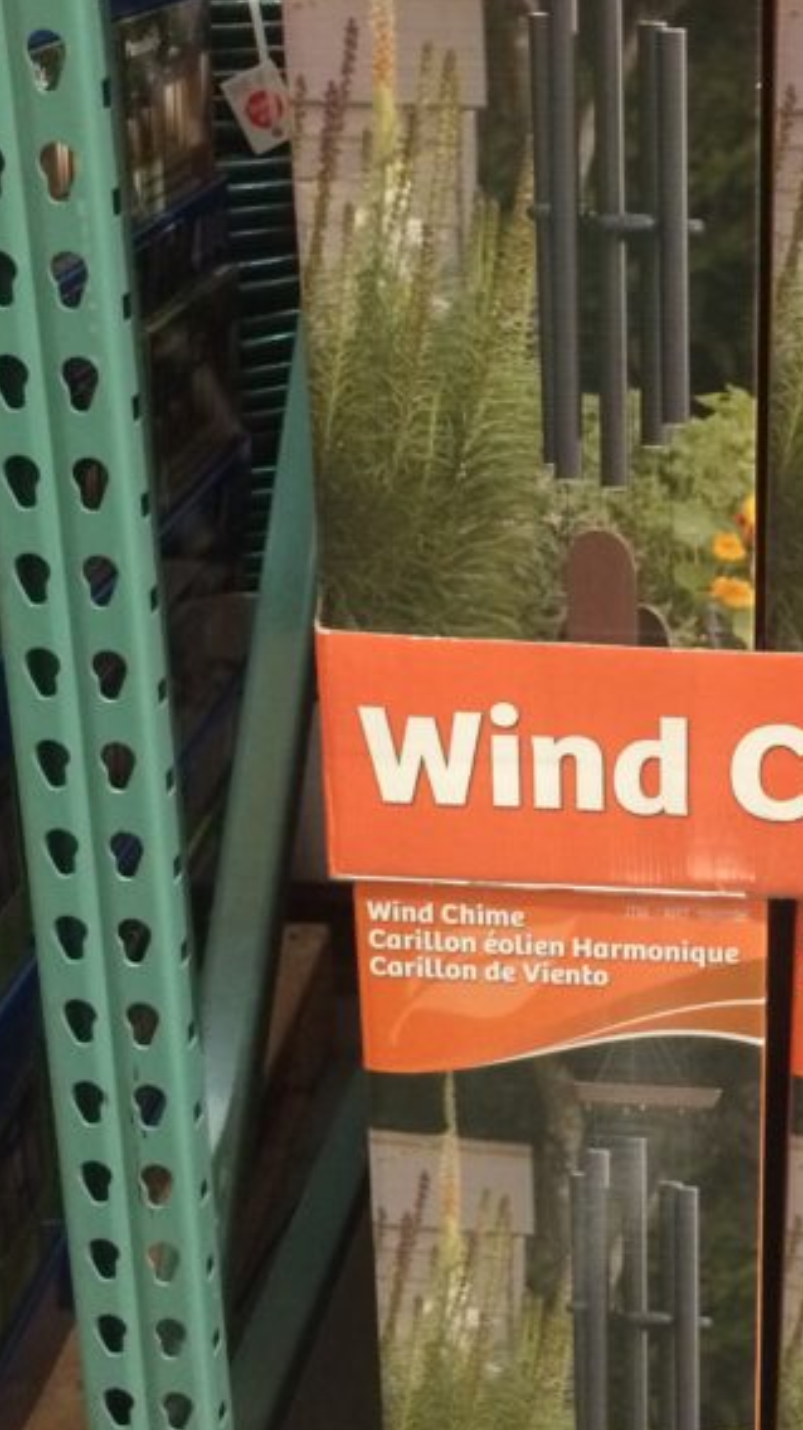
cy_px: 554
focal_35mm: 57
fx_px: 2160
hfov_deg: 20.8
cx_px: 654
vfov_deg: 36.5
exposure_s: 1/20
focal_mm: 4.15
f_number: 2.2
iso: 320
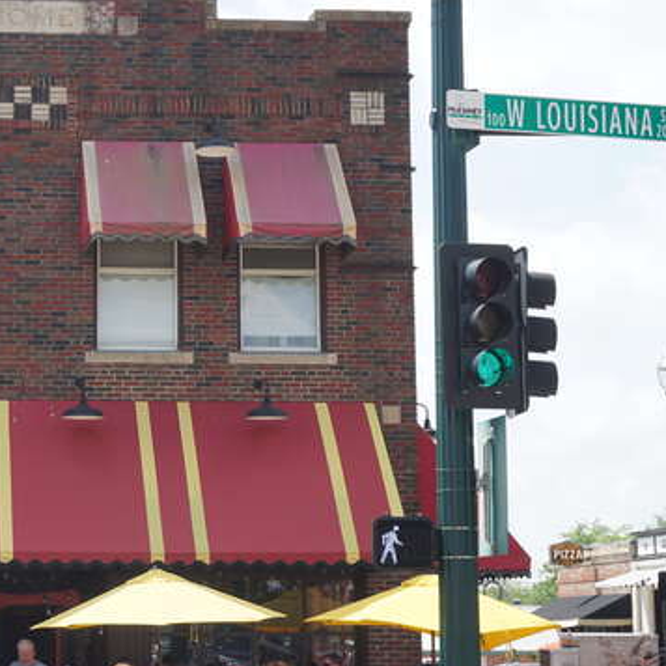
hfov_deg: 21.0
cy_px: 391
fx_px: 1741
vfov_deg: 21.6
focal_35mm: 80
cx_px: 13
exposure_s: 1/125
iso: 100
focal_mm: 28
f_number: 8
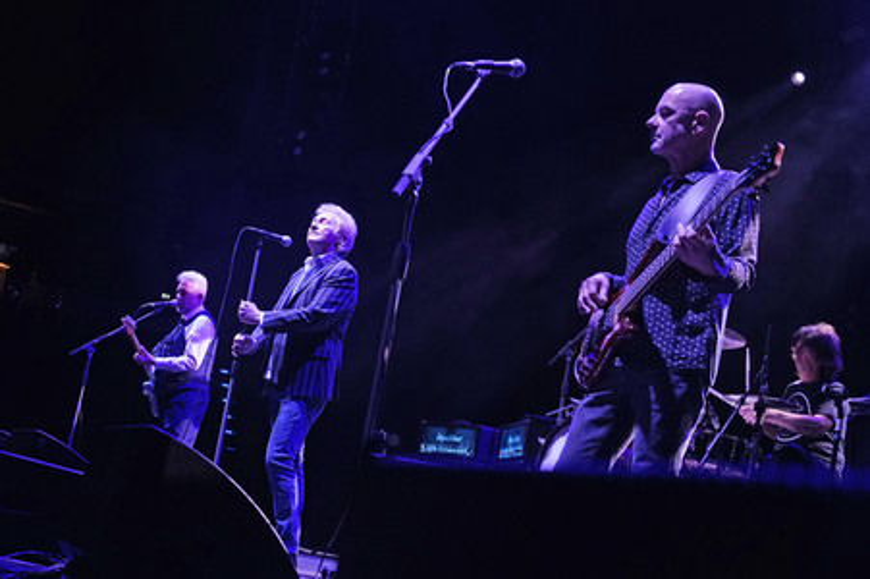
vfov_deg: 29.2
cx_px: 435
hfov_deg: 42.8
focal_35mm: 46
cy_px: 290
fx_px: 1111
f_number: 5
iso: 3200
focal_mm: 46
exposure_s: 1/200
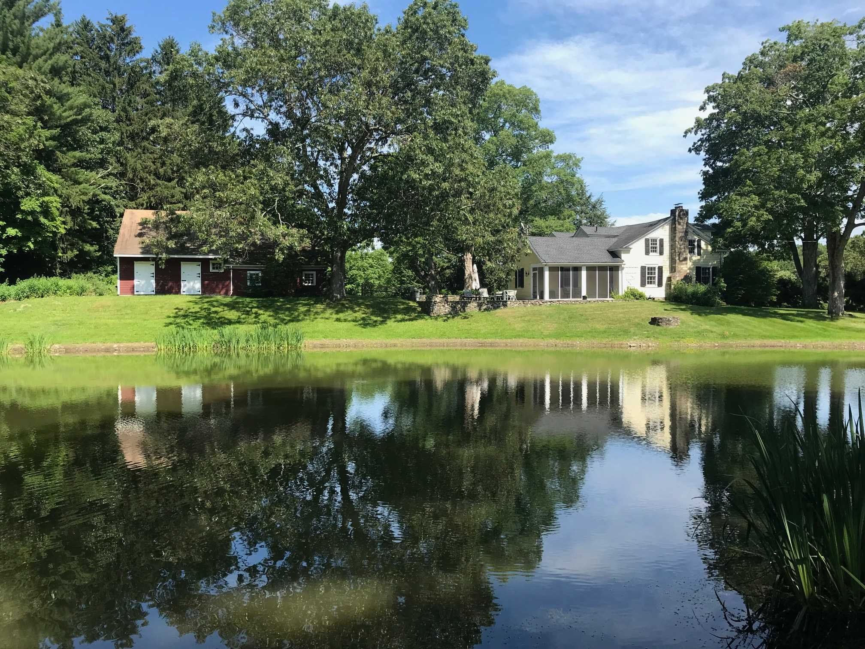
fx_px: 700
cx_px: 432
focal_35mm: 28
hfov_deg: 63.4
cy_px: 324
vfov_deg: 49.7
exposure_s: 1/1076
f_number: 1.8
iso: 20
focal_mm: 3.99
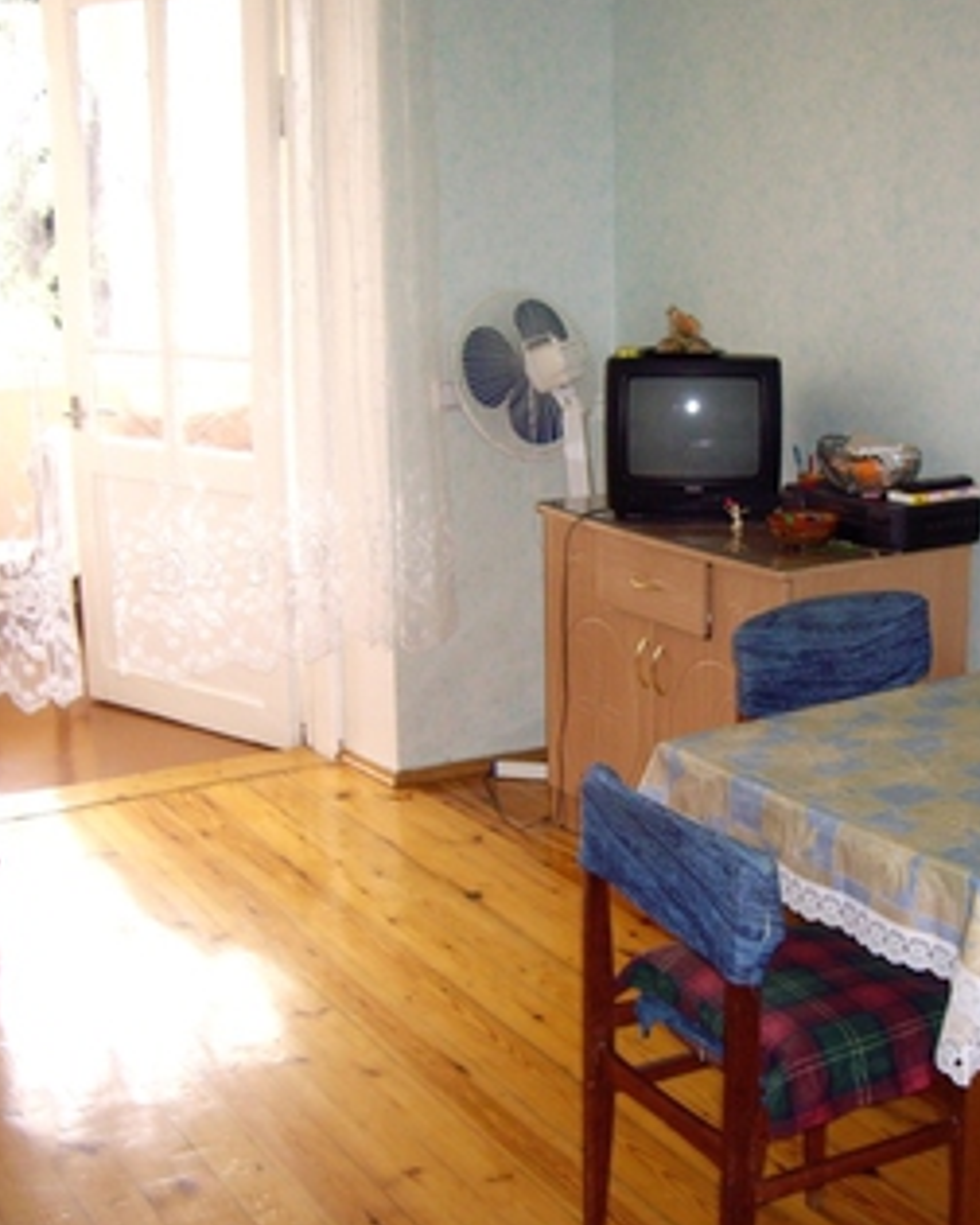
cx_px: 681
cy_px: 618
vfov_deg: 35.4
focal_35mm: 53
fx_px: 1922
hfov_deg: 28.4
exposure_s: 1/40
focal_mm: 6.2
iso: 200
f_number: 2.7
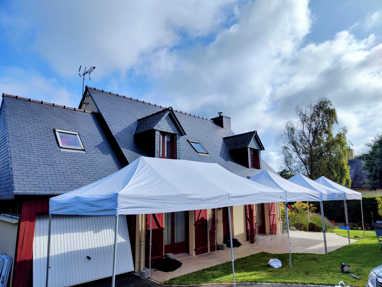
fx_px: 265
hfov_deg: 71.6
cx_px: 191
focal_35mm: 24
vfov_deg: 56.8
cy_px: 144
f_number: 1.88
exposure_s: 1/5774
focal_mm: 5.59
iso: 50
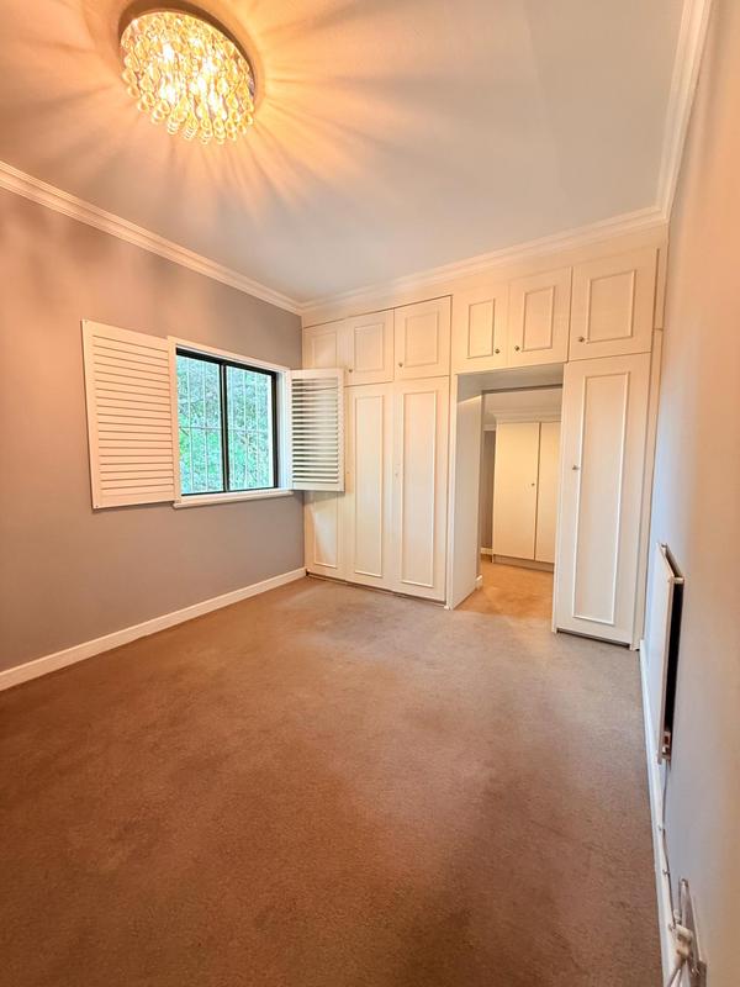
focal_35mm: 14
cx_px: 370
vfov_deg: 102.1
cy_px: 494
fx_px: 399
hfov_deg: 85.7
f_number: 2.2
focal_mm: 2.22
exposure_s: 1/50
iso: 200
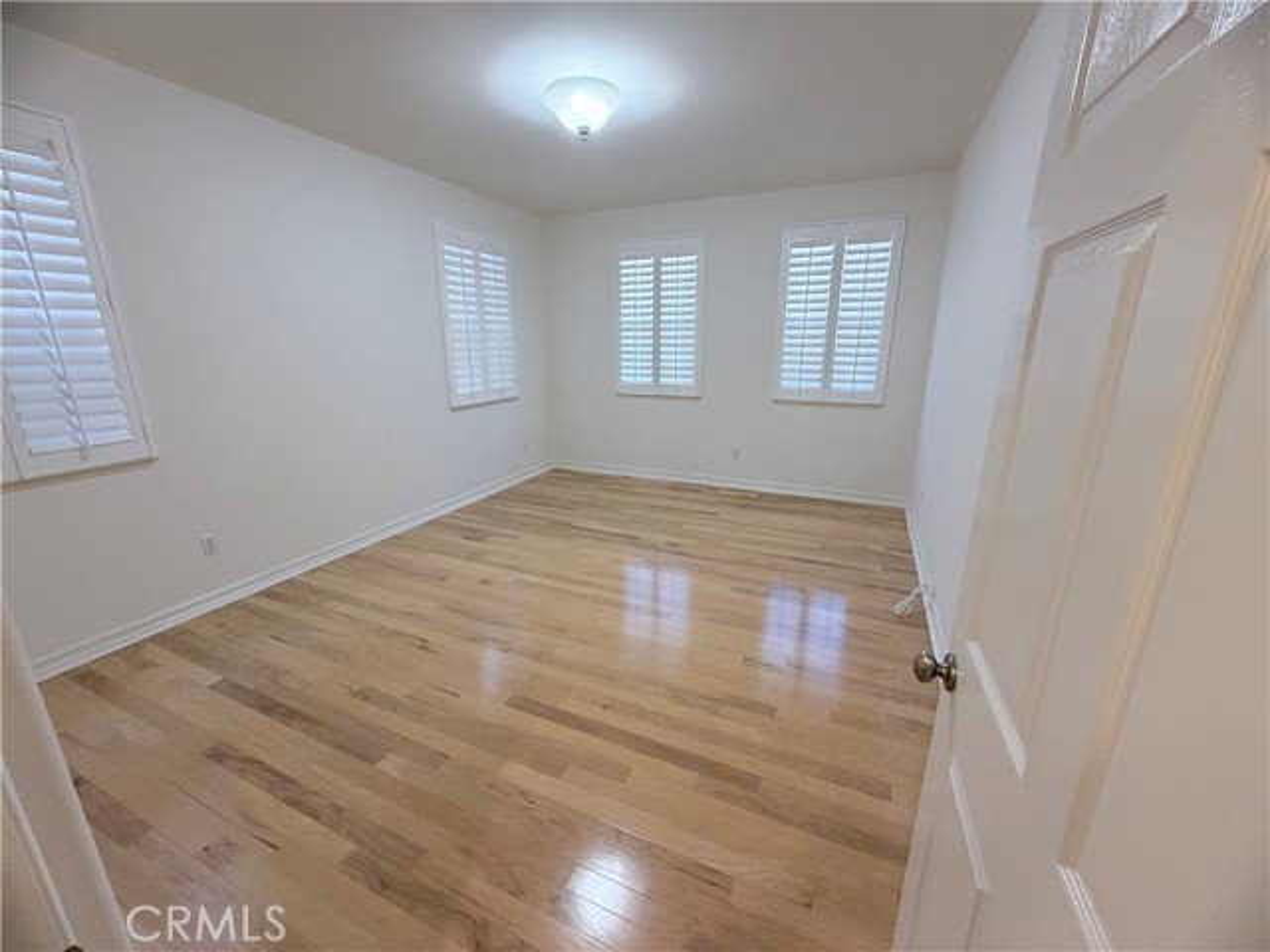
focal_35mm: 14
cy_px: 476
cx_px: 635
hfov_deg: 102.1
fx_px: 514
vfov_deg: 85.7
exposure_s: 1/120
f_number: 2.2
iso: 320
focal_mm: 2.22
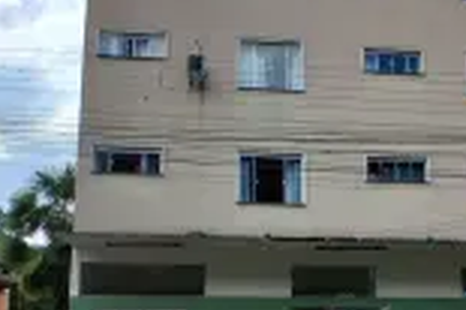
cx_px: 268
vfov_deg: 32.6
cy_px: 236
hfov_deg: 48.3
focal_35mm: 40
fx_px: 517
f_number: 2.2
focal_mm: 1.4
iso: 50
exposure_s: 1/1996
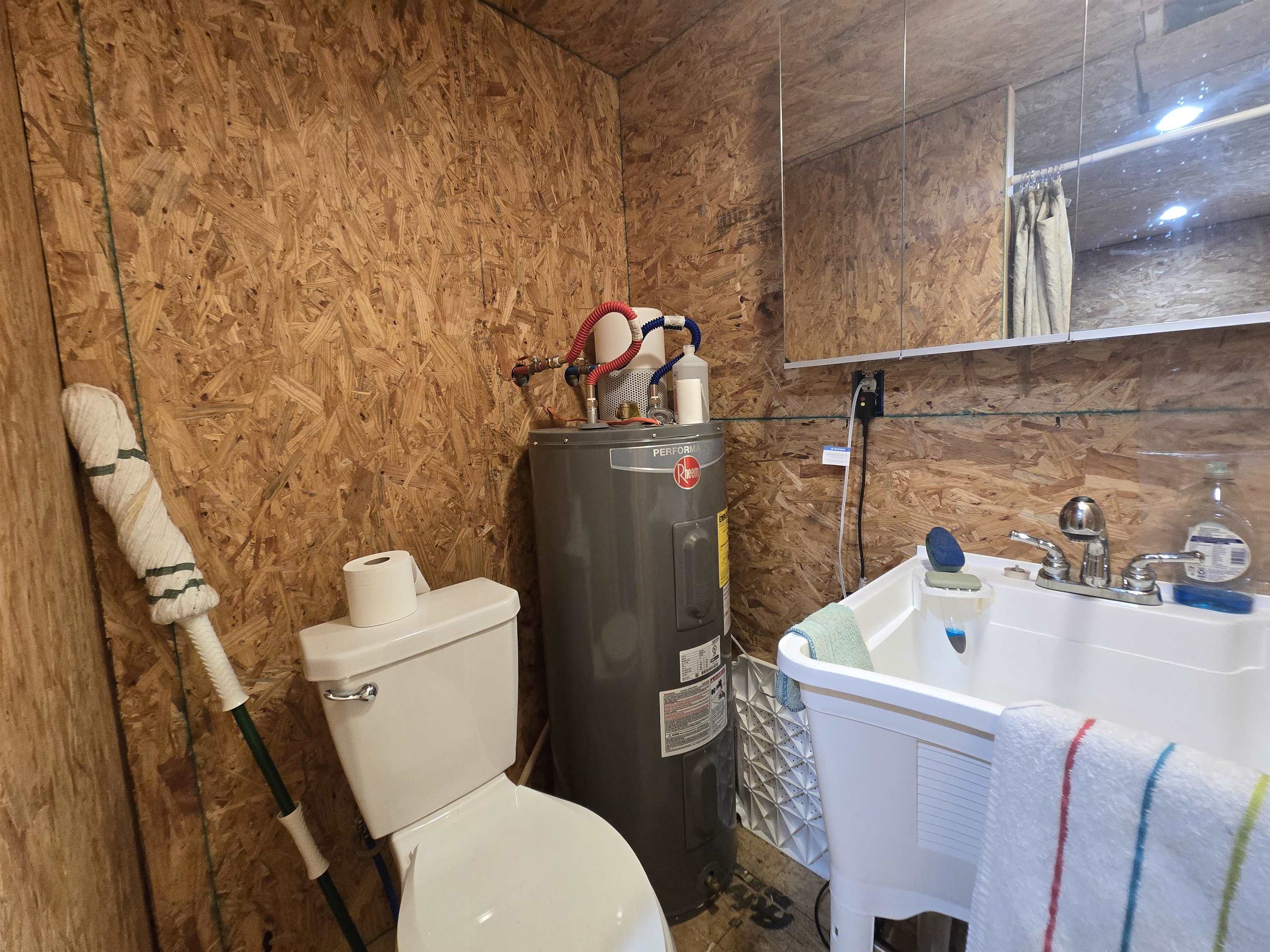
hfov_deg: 106.2
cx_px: 635
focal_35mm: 13
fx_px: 477
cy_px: 476
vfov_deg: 89.9
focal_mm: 2.2
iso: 640
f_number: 2.2
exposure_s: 1/60
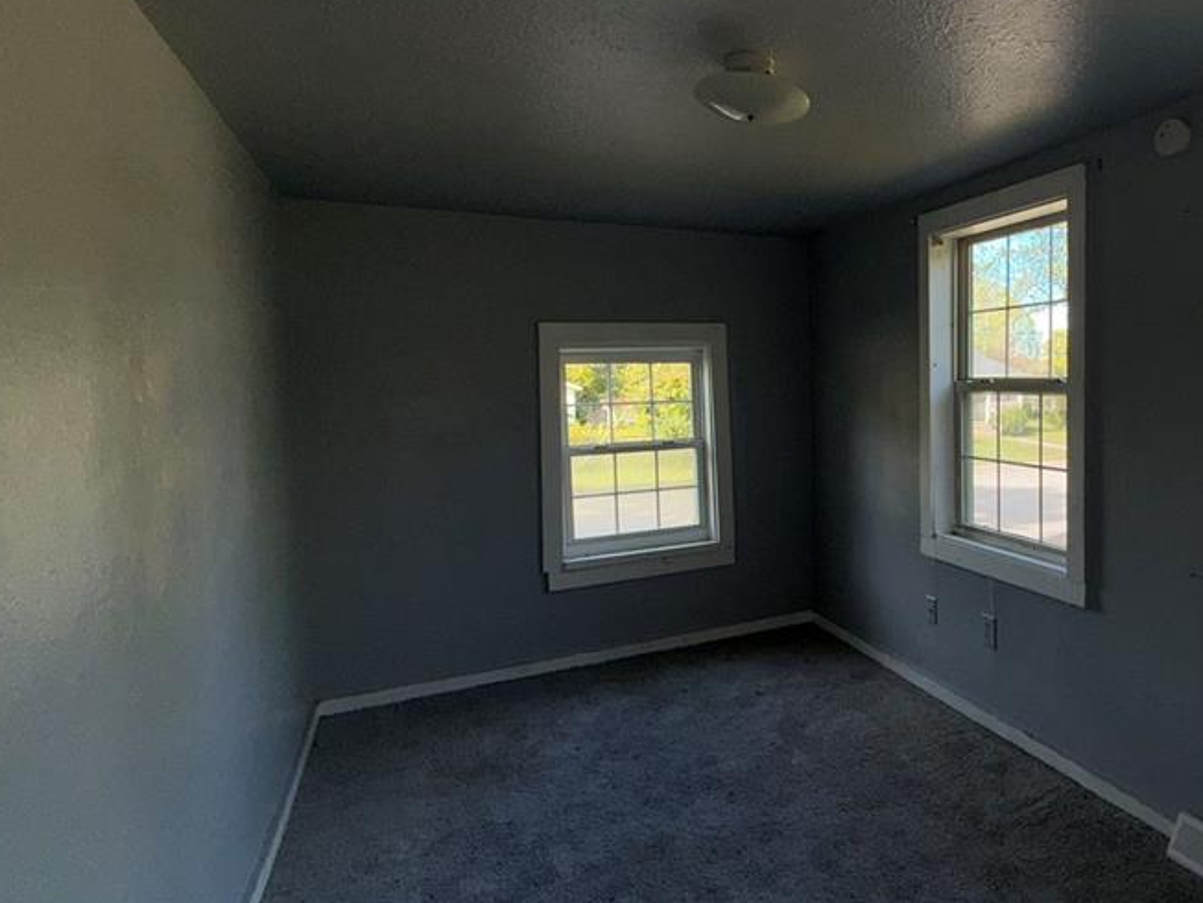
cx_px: 865
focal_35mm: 22
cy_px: 417
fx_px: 765
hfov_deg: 72.4
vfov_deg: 61.0
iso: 20
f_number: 2.2
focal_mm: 2.22
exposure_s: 1/122
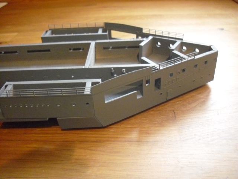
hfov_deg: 49.0
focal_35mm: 38
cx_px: 119
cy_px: 90
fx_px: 261
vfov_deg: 37.7
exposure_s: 1/50
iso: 800
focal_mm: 6.2
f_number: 2.8
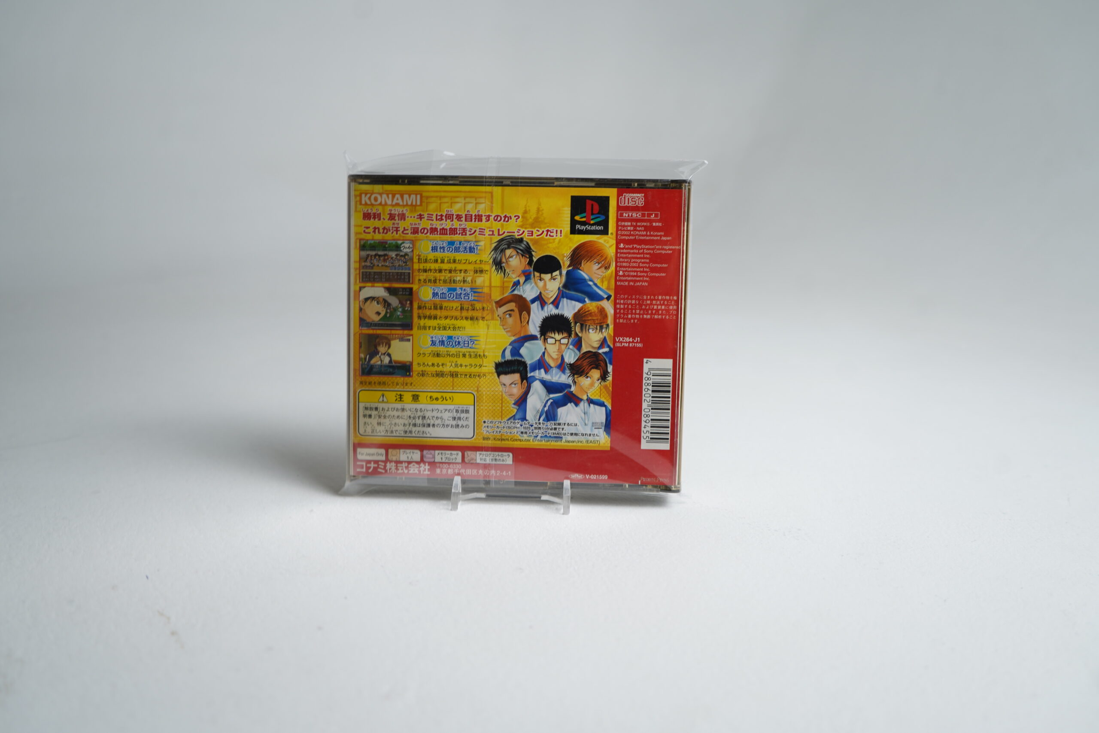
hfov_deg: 65.5
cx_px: 550
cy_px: 366
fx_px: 855
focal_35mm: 28
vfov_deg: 46.4
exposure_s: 1/50
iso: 100
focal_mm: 28
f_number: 4.5
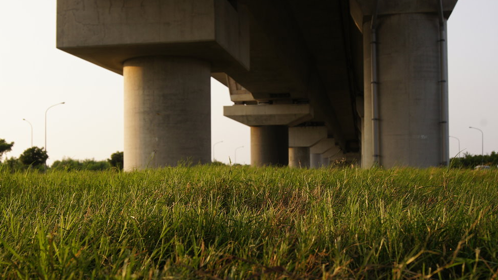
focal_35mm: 45
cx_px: 249
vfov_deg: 26.5
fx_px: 594
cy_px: 162
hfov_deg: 45.5
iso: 100
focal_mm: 28
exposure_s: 1/60
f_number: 10
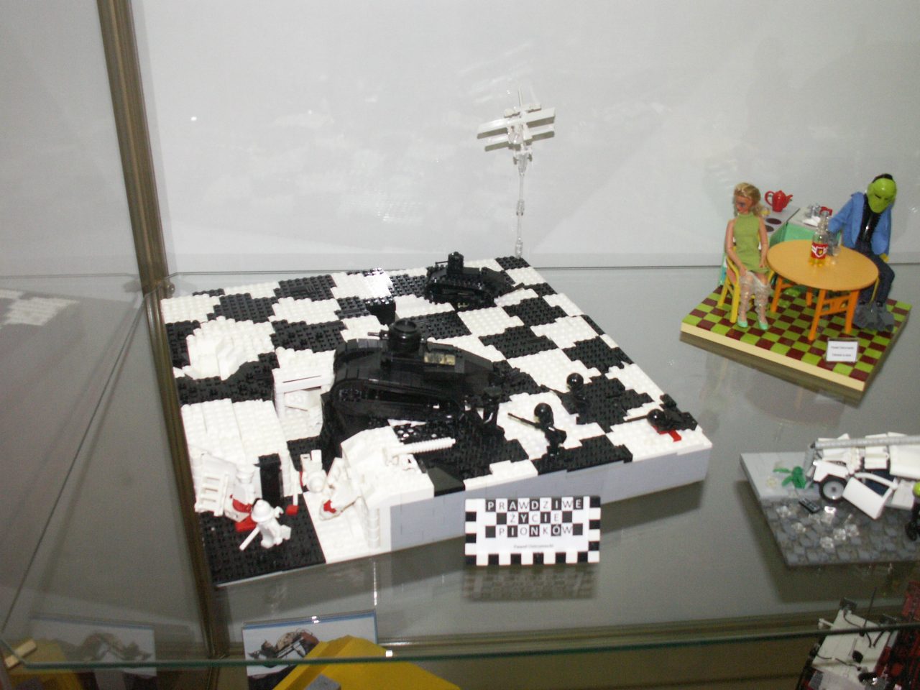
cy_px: 345
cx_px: 460
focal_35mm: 35
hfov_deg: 52.6
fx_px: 930
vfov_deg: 40.7
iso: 160
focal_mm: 5.86
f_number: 2.8
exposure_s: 1/60
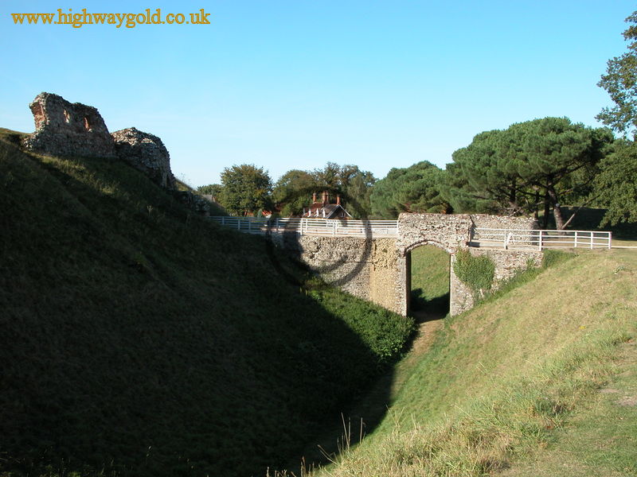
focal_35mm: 39
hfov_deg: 47.9
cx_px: 318
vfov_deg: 36.8
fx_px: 718
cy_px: 238
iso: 100
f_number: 6.4
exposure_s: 1/202
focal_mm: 10
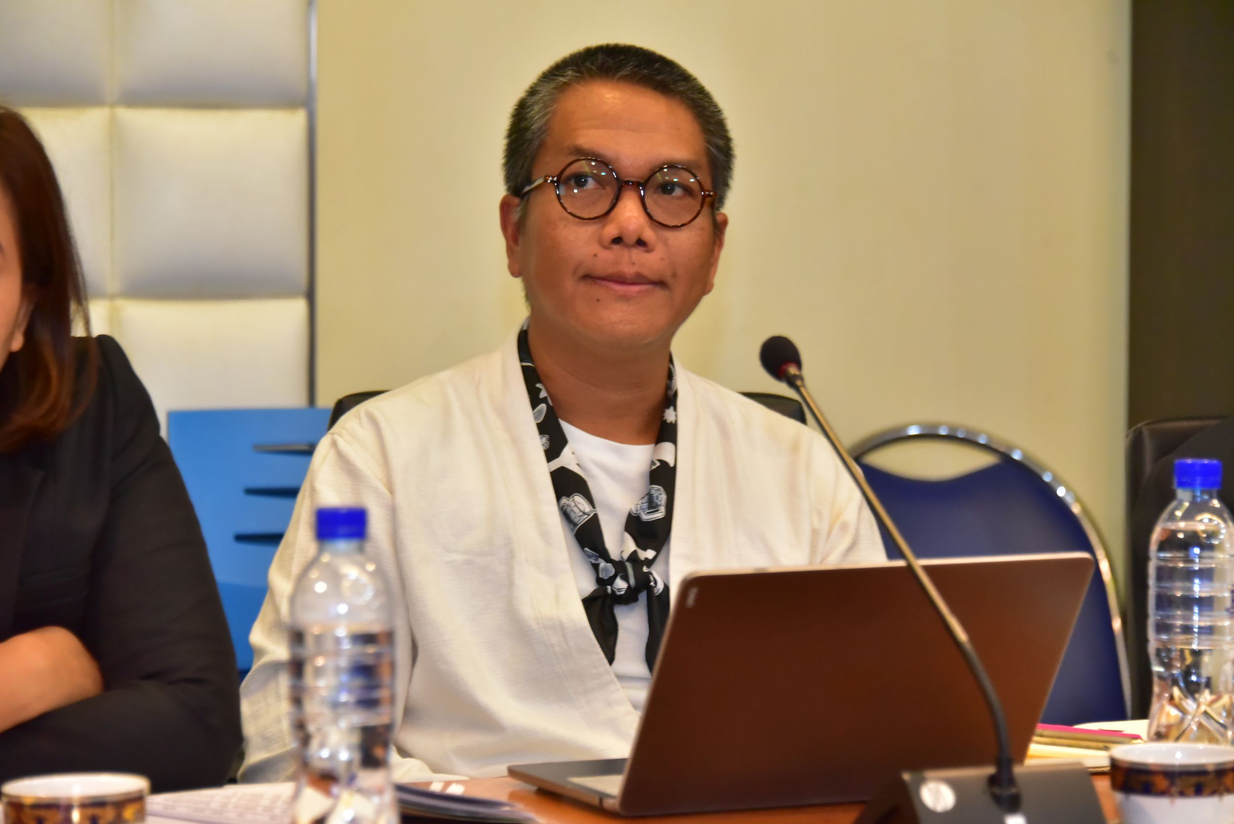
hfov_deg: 15.2
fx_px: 4629
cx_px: 617
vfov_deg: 10.2
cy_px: 412
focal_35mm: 135
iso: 6400
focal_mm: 135
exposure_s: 1/100
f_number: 5.6
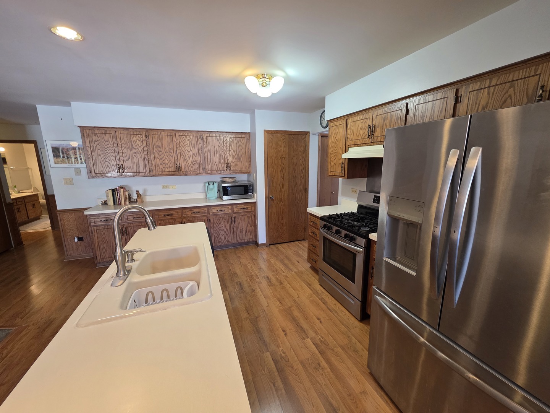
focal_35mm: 13
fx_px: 207
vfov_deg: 89.9
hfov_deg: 106.2
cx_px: 275
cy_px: 206
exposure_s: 1/120
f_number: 1.9
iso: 200
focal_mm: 2.2
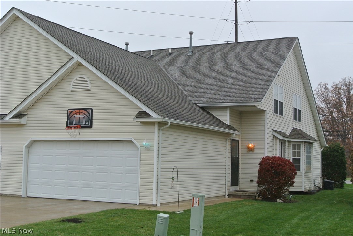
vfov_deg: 26.0
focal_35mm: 52
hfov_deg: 38.2
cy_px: 118
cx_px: 176
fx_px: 510
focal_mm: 19.6
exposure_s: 1/60
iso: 500
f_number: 4.8
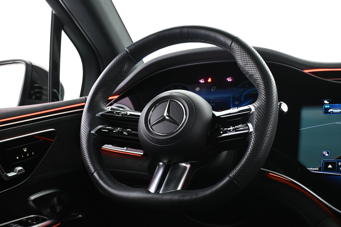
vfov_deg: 30.8
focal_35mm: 44
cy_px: 114
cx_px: 170
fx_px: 412
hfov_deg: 45.0
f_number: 4.8
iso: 1600
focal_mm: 29
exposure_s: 1/15
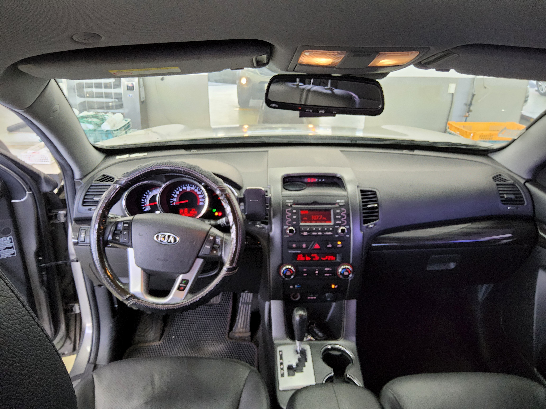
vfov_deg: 54.9
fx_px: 394
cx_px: 273
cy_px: 204
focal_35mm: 25
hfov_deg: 69.4
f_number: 2
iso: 320
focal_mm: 3.08
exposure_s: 1/120
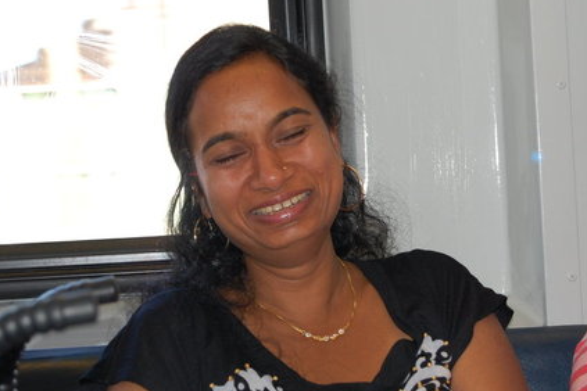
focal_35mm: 125
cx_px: 321
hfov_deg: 16.4
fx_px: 2034
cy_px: 155
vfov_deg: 11.0
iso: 400
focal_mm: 55
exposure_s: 1/60
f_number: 5.6
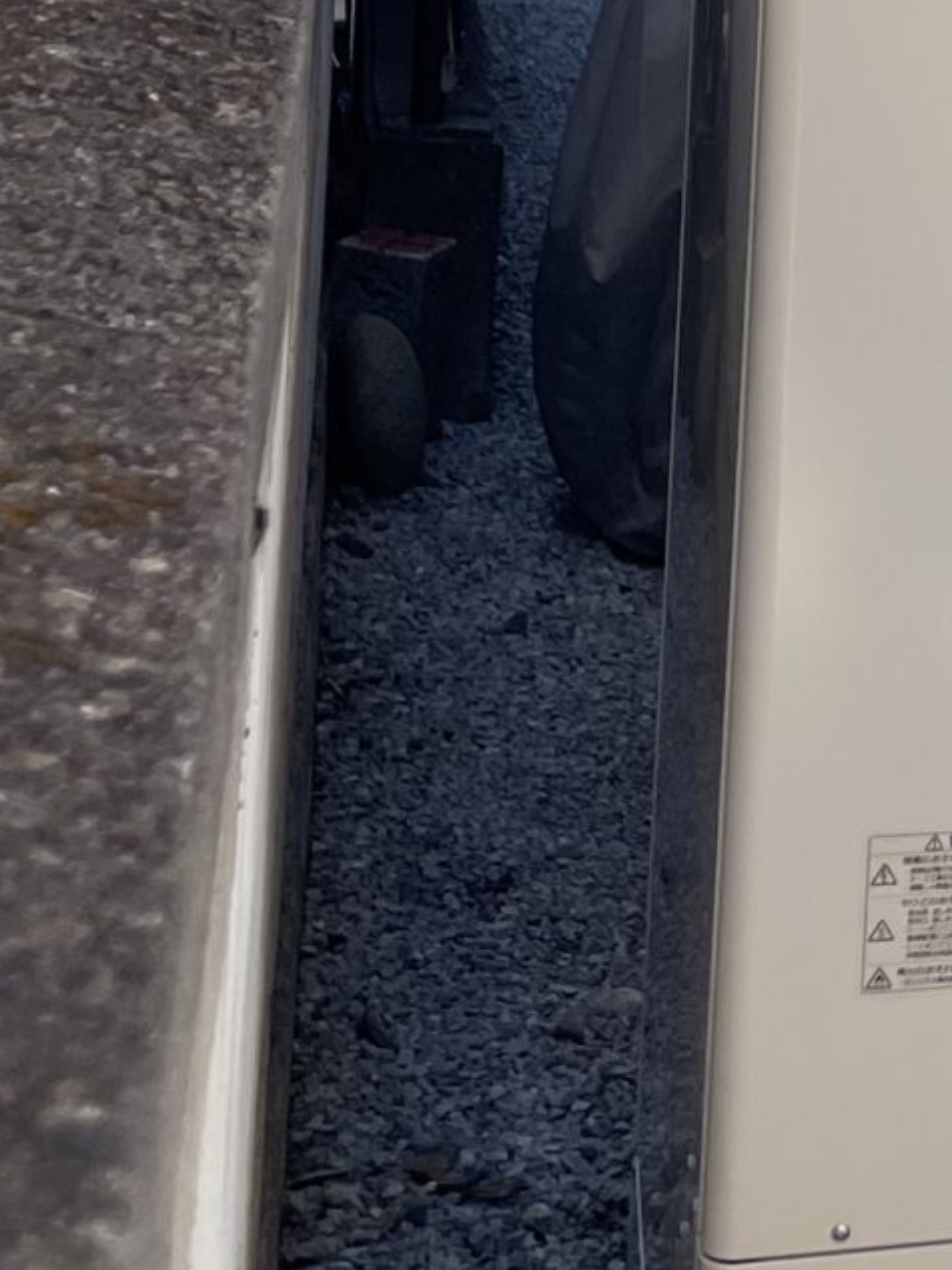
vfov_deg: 18.2
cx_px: 1912
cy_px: -42
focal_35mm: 105
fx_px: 3853
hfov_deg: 12.4
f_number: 1.6
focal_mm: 4.2
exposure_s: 1/458
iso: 32
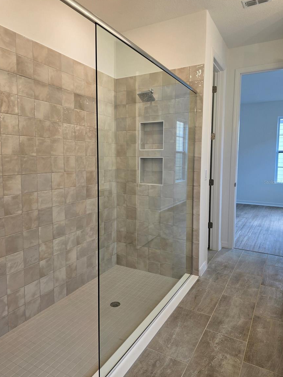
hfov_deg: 56.8
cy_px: 182
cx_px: 140
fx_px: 262
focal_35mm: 24
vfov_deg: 71.6
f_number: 1.7
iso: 64
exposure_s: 1/120
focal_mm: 6.3
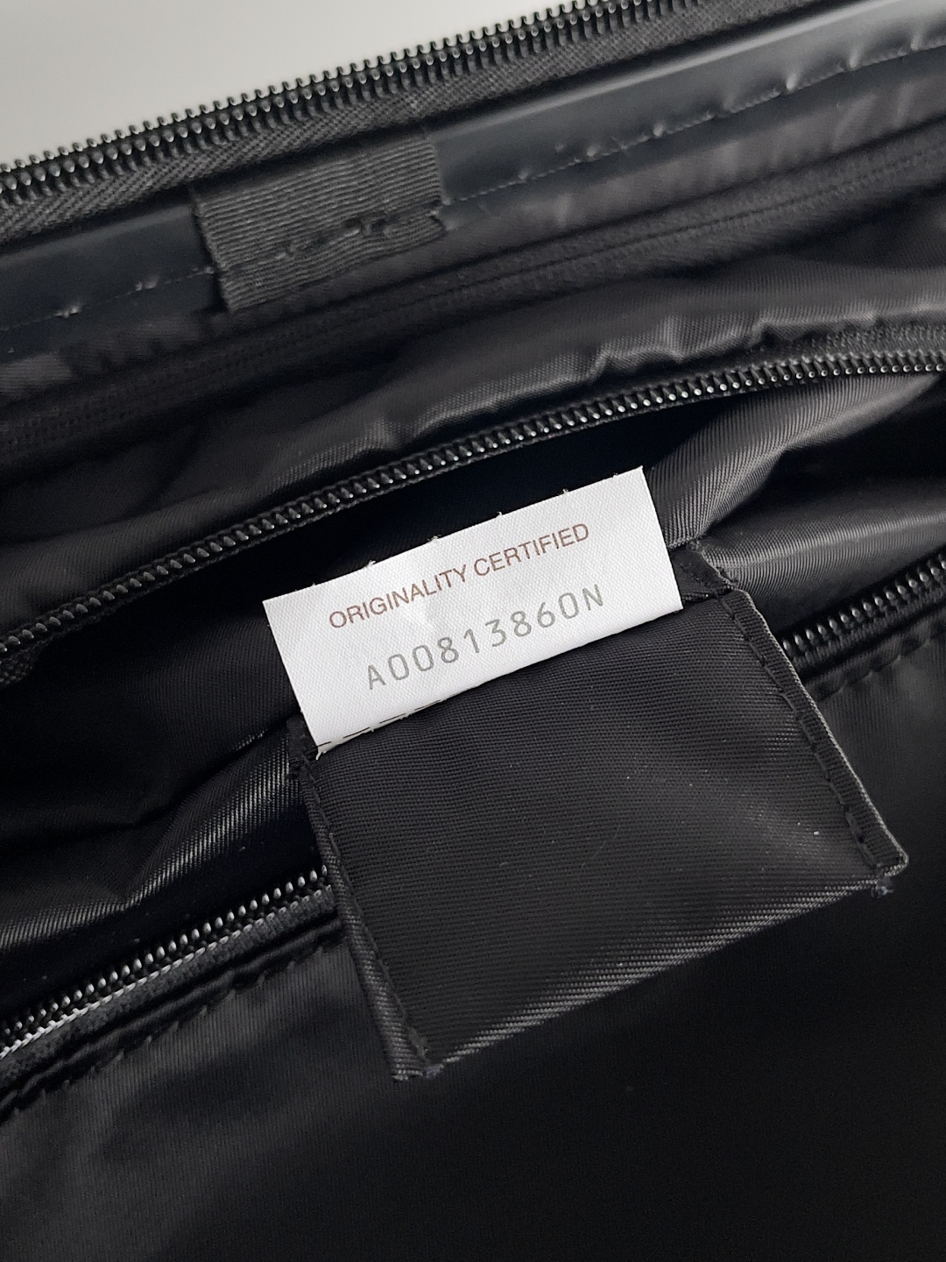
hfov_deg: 53.1
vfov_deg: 67.3
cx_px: 473
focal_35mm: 26
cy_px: 631
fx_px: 947
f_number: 1.6
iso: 500
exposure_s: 1/57
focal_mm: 5.1
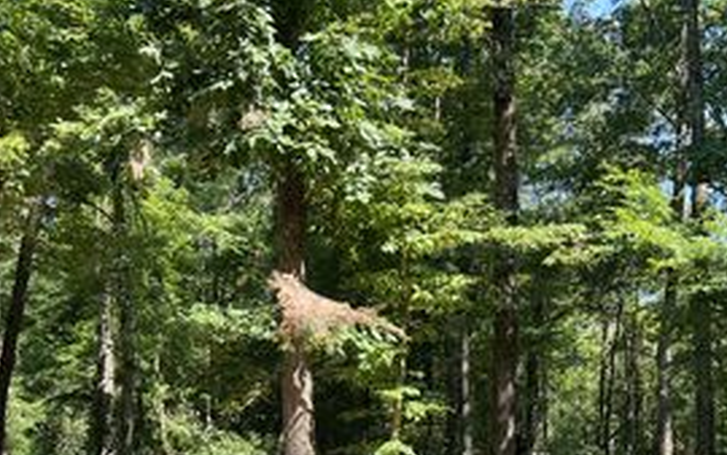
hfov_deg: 39.5
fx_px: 1011
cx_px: 385
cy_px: 408
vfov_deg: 24.6
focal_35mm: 51
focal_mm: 5.7
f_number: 1.5
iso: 50
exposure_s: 1/643
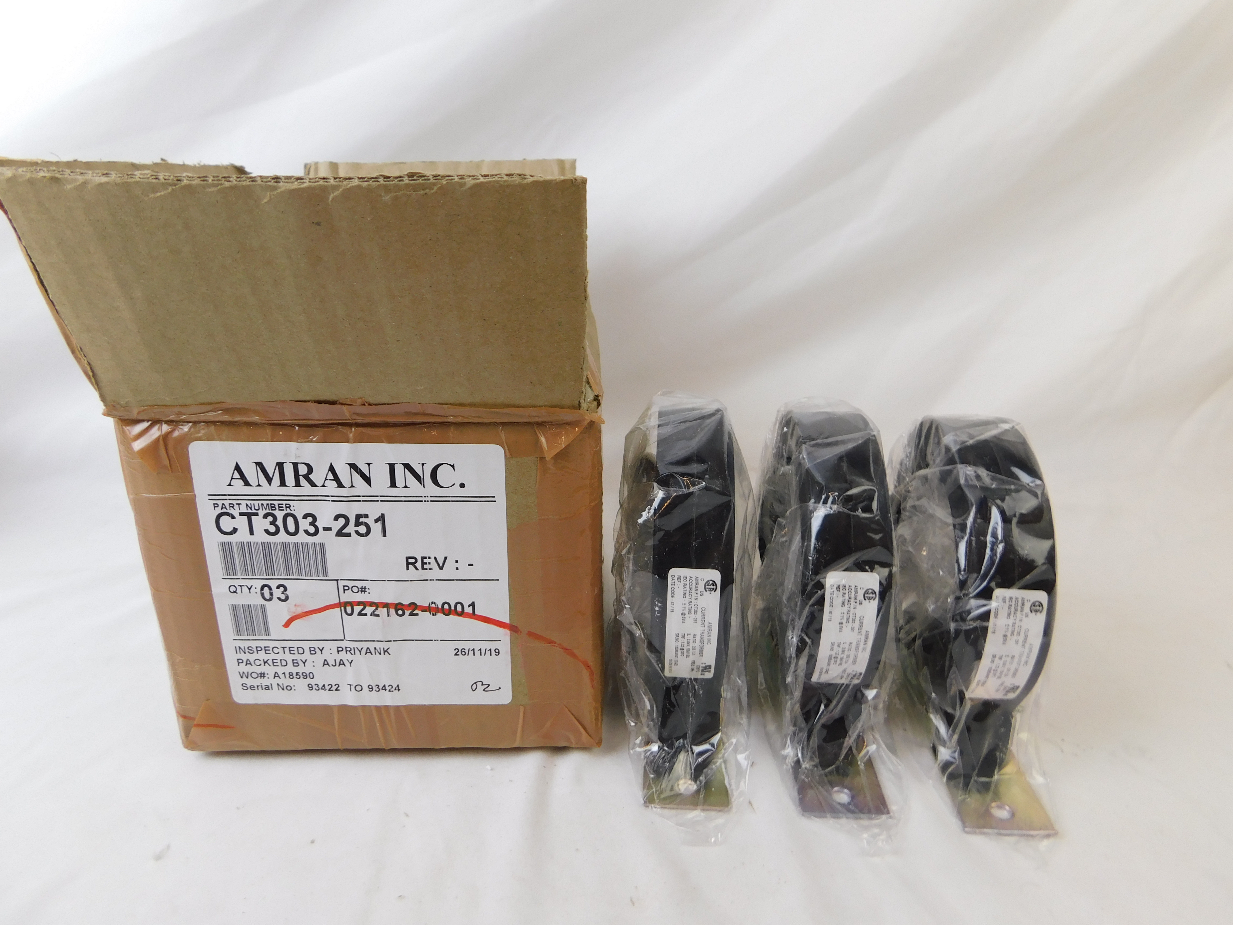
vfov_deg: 58.9
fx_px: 819
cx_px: 616
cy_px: 462
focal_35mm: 23
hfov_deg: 73.9
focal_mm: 4
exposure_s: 1/40
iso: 125
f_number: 3
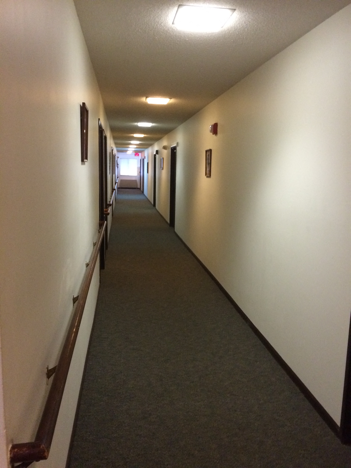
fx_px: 392
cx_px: 176
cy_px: 234
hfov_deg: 48.2
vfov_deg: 61.7
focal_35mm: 29
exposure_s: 1/30
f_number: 2.2
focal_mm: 4.15
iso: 320
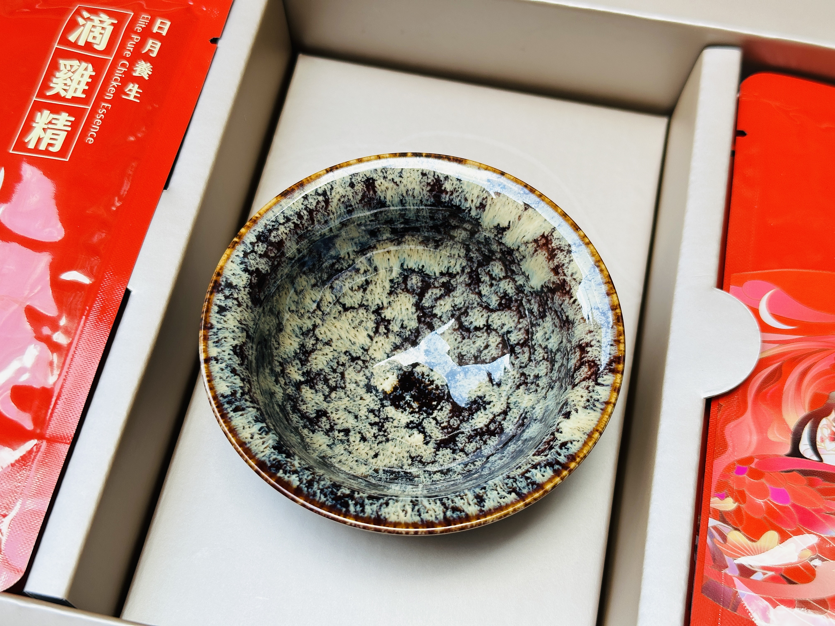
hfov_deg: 39.7
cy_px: 313
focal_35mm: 48
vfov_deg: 30.3
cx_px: 418
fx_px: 1158
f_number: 1.78
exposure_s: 1/183
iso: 50
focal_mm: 6.86
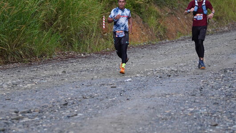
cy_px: 38
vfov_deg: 7.3
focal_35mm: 166
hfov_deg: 13.0
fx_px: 1039
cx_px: 118
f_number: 2.8
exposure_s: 1/500
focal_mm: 70
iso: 1600
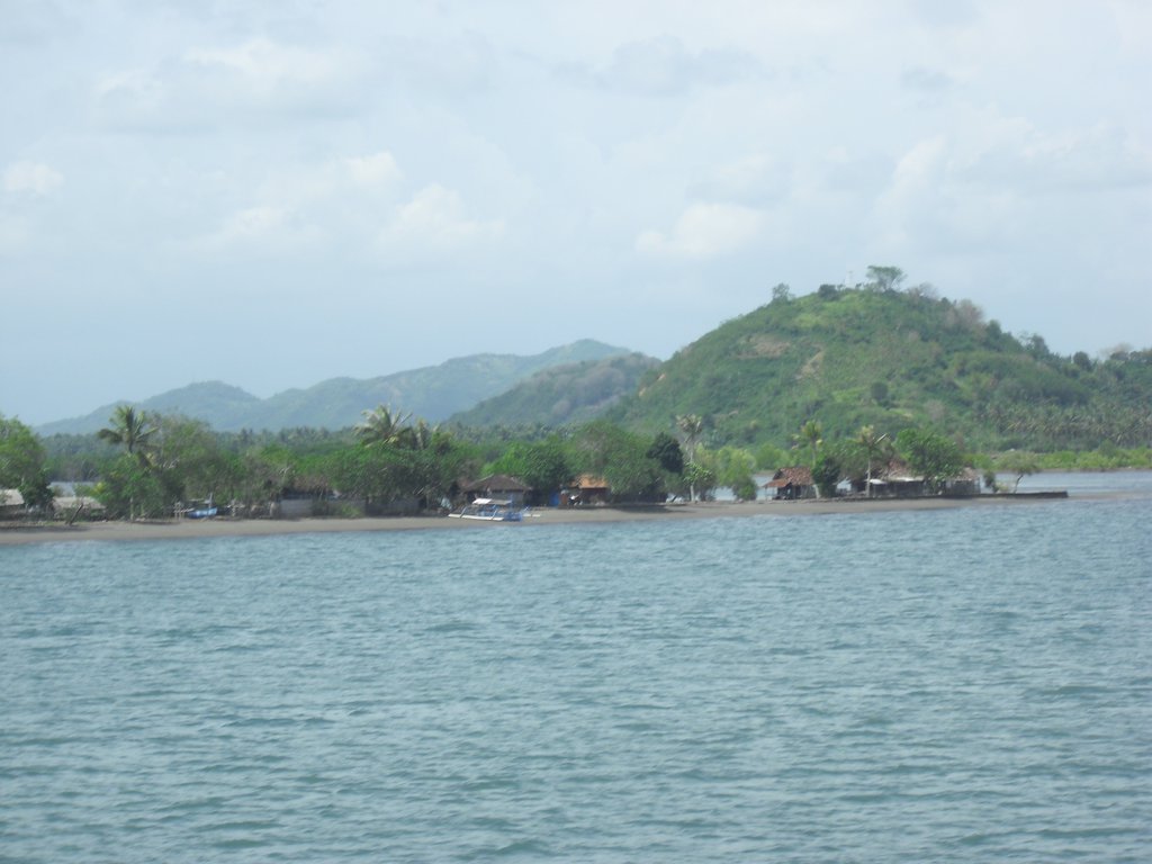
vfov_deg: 13.1
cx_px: 576
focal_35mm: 113
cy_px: 432
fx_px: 3761
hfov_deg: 17.4
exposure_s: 1/80
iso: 100
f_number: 14.7
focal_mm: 18.6
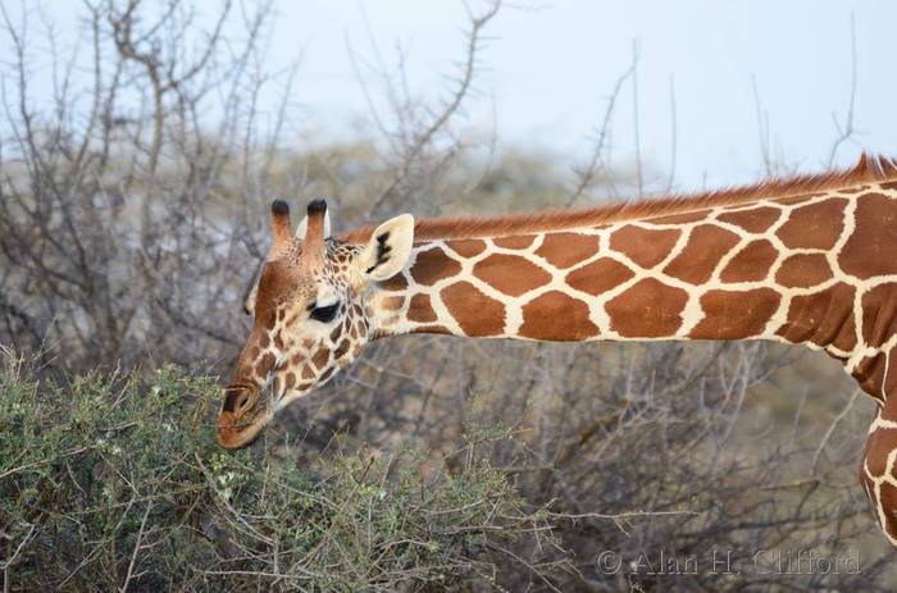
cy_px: 296
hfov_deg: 3.4
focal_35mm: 600
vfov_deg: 2.3
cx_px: 448
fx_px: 14913
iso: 1600
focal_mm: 400
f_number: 5.6
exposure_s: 1/500
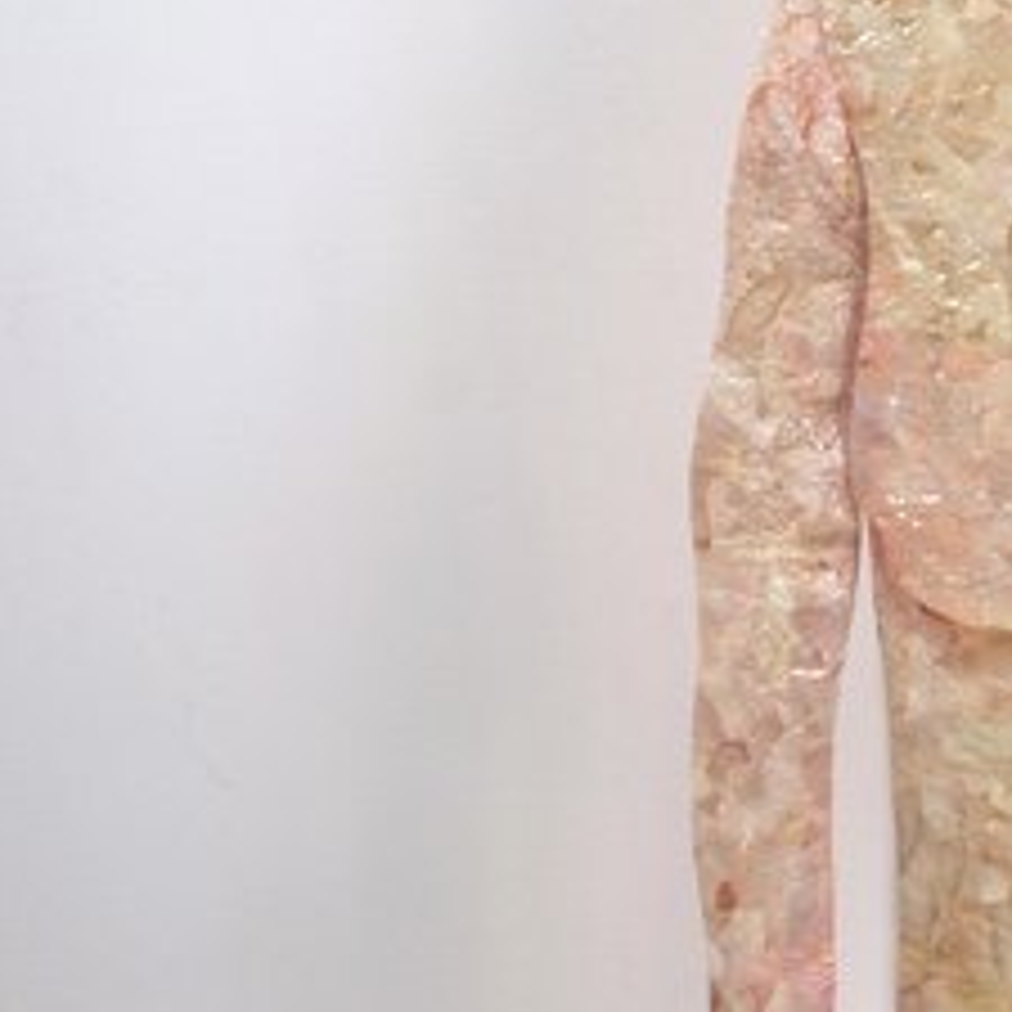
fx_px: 5325
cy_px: 868
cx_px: 1115
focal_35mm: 161
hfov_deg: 10.7
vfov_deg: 10.8
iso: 100
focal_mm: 38
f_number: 13
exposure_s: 1/125
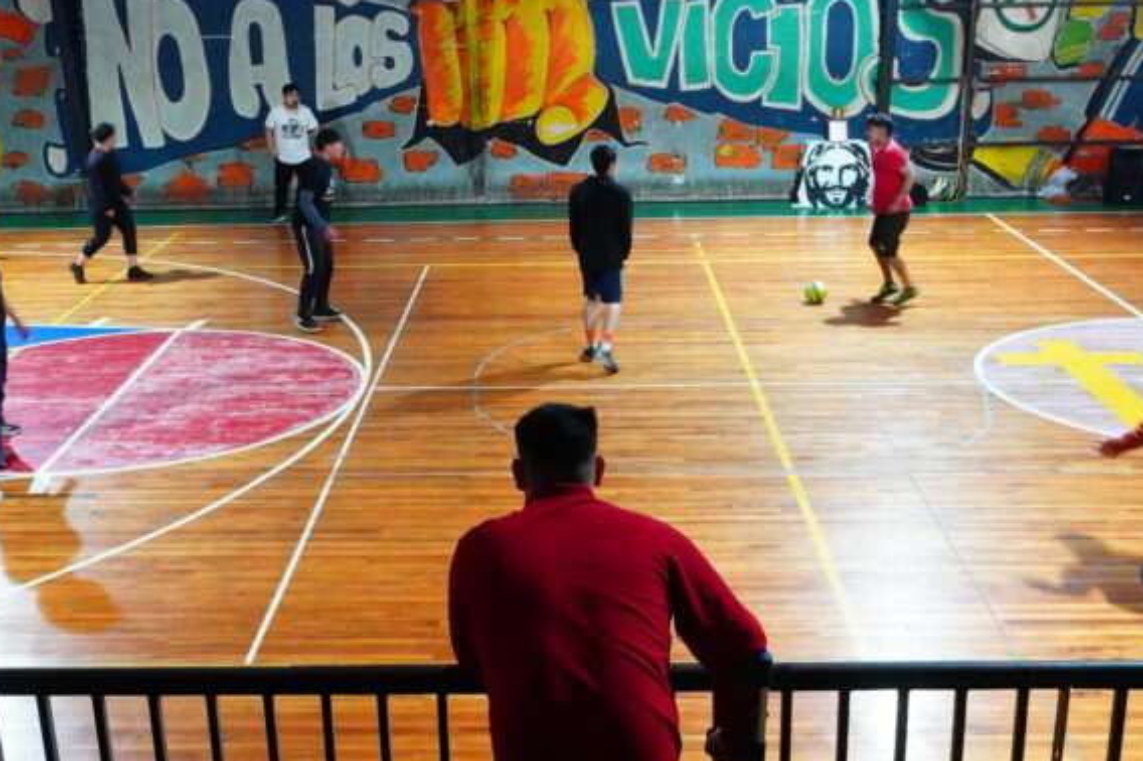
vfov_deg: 28.8
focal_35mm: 47
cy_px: 411
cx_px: 523
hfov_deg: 42.2
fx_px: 1481
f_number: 6.3
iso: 4000
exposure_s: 1/20
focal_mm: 23
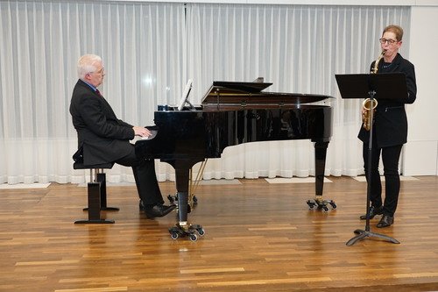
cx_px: 219
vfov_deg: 32.6
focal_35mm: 41
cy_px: 146
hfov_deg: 47.4
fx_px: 499
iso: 2500
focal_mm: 41
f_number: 4
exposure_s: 1/160
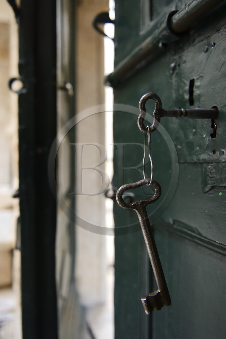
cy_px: 170
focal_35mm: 28
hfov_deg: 46.3
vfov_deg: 65.5
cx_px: 113
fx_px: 264
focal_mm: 28
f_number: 2.8
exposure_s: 1/40
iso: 800
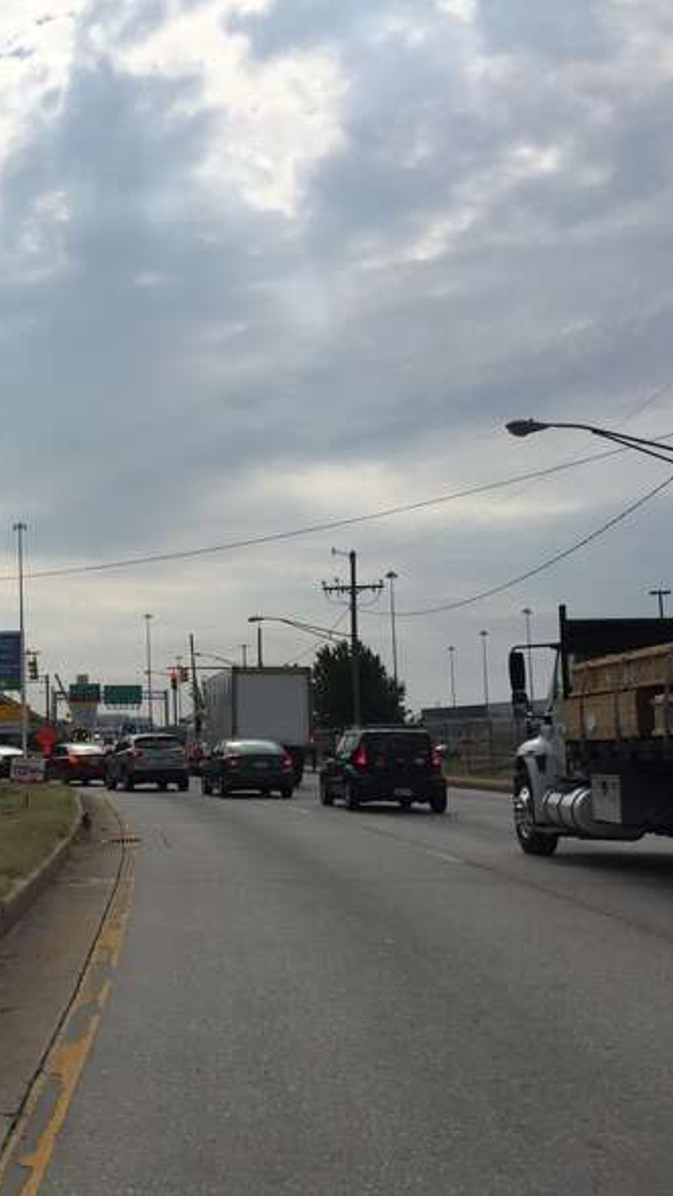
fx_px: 1363
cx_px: -94
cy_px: 604
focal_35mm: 43
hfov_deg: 25.4
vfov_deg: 47.3
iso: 32
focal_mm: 4.15
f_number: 2.2
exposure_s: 1/5650
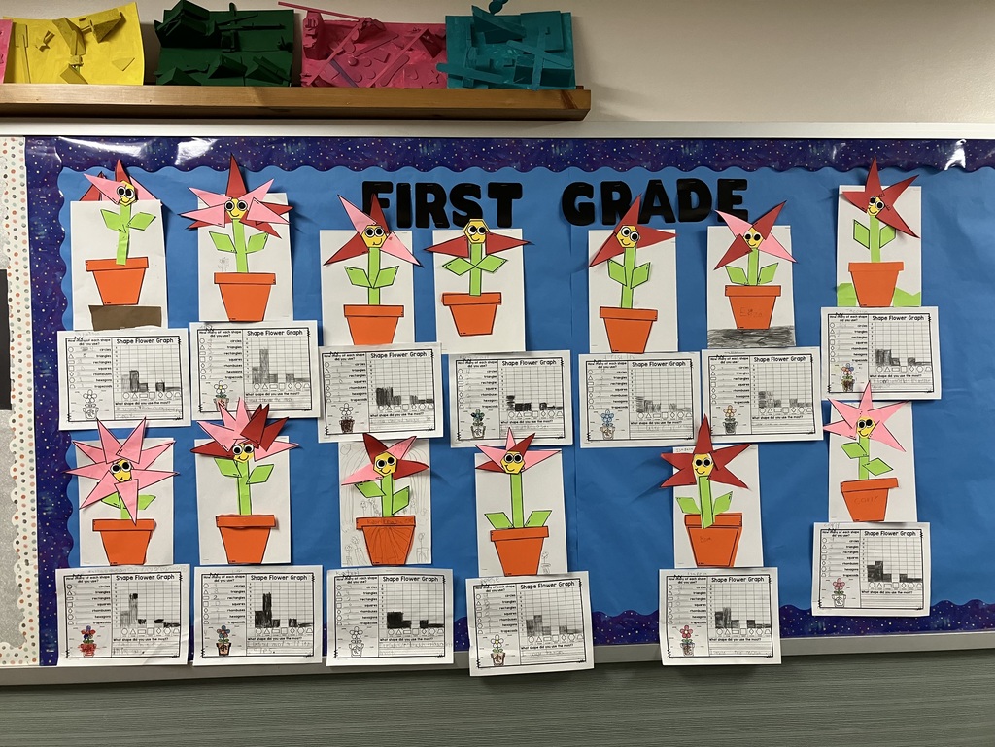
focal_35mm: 28
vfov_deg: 49.7
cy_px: 374
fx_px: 805
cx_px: 498
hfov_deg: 63.4
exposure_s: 1/72
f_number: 1.8
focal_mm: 3.99
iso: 80
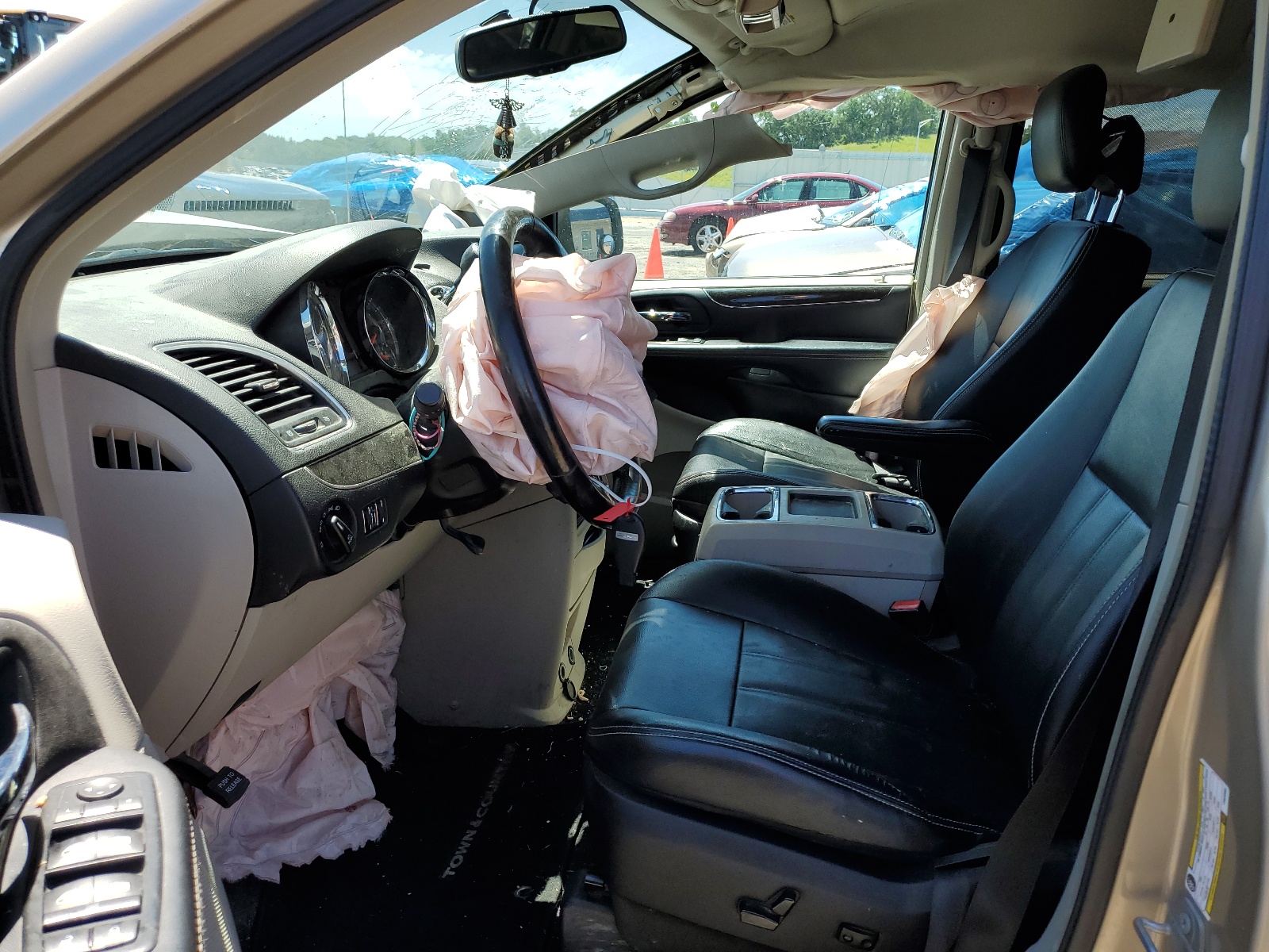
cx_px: 634
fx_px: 953
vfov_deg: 53.1
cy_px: 476
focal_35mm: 26
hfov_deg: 67.3
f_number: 1.5
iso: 50
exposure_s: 1/909
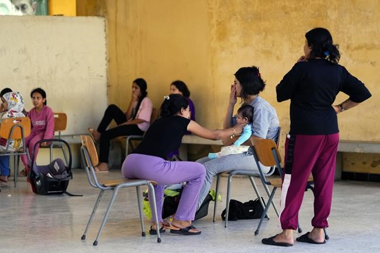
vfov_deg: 12.4
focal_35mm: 110
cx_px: 190
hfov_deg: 18.6
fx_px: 1161
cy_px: 126
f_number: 2.8
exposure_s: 1/6400
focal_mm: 110
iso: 2000
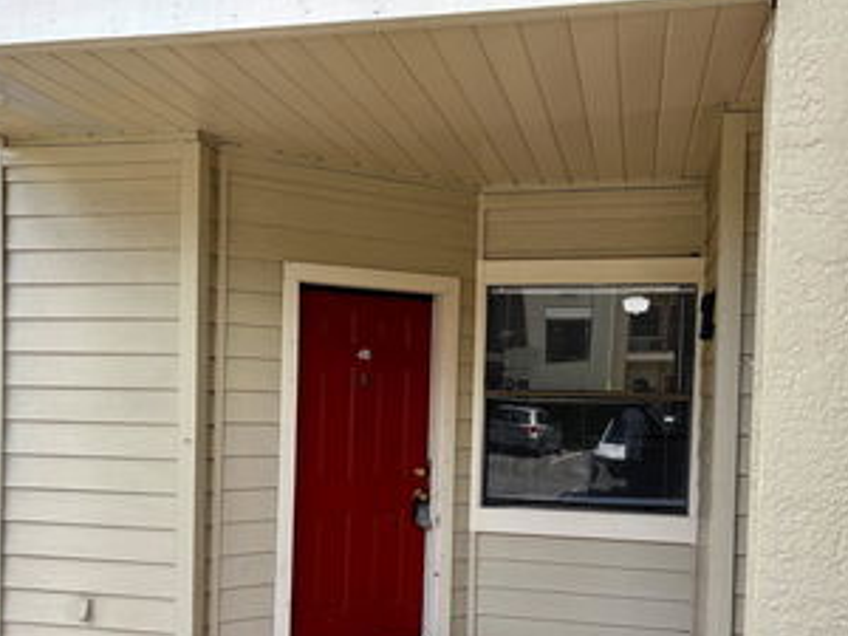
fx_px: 906
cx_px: 434
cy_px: 418
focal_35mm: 37
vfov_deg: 38.3
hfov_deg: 50.1
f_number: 1.6
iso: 50
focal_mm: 5.96
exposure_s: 1/607
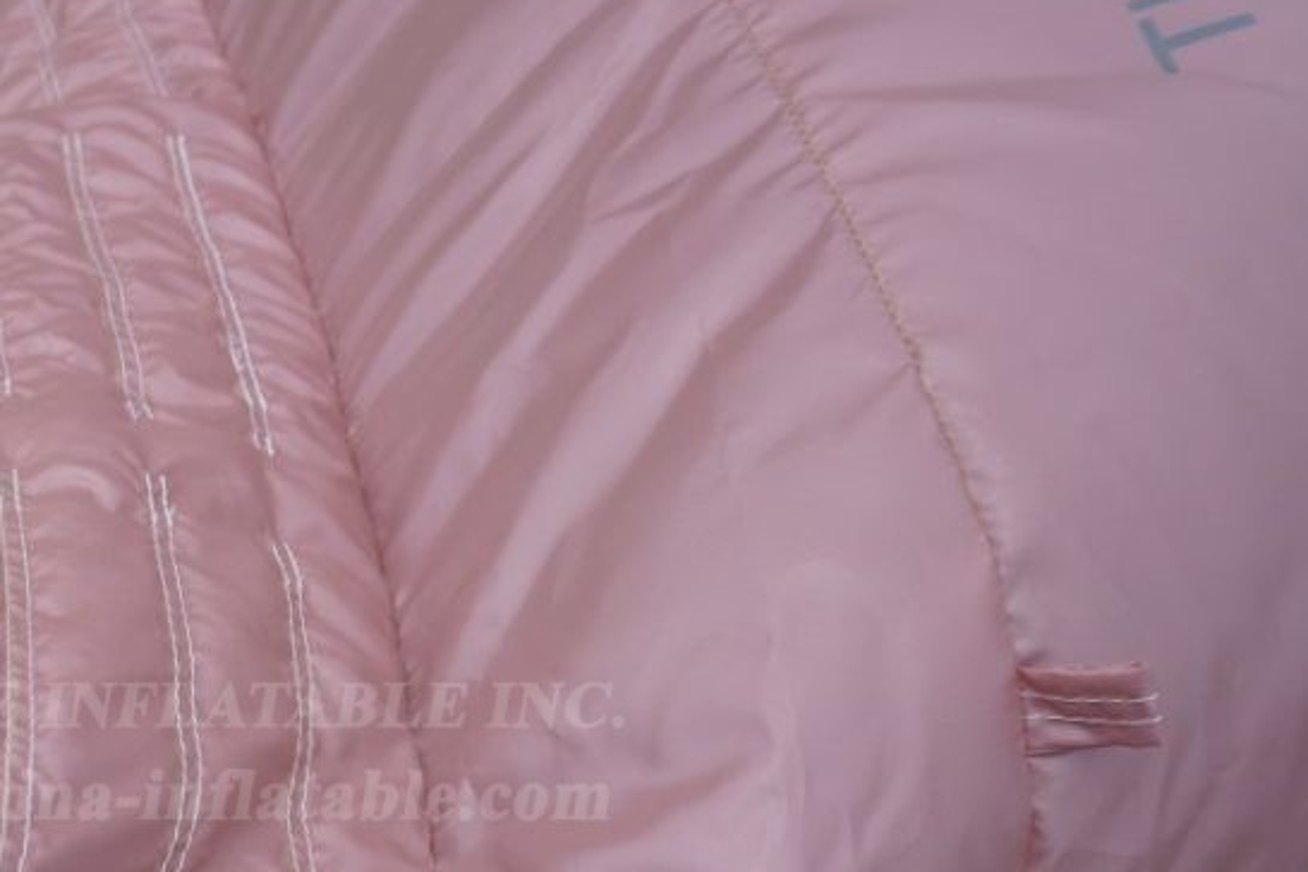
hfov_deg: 41.0
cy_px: 751
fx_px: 1635
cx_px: 192
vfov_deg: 28.9
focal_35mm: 45
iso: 100
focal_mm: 16
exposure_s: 1/800
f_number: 5
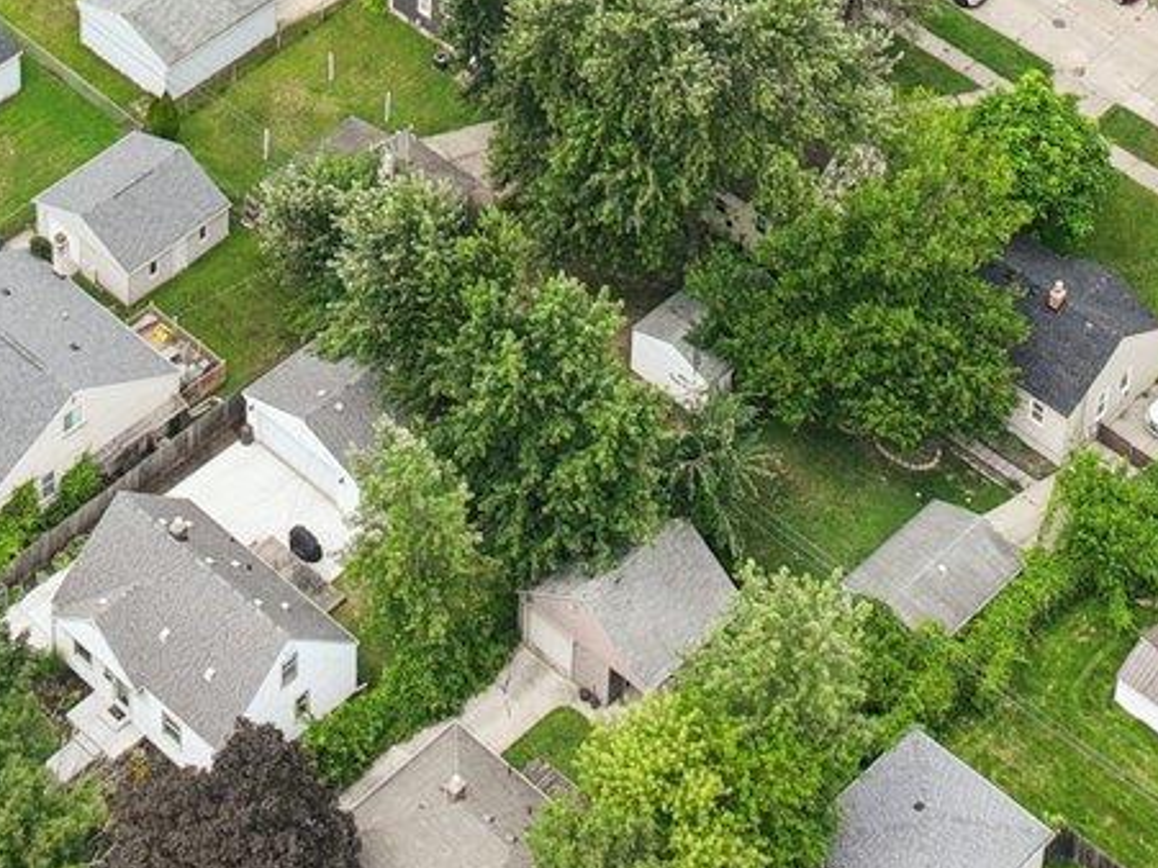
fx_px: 3645
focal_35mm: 109
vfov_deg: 11.9
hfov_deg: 18.0
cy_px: -935
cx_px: 316
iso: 100
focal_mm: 12.29
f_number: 2.8
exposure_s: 1/800
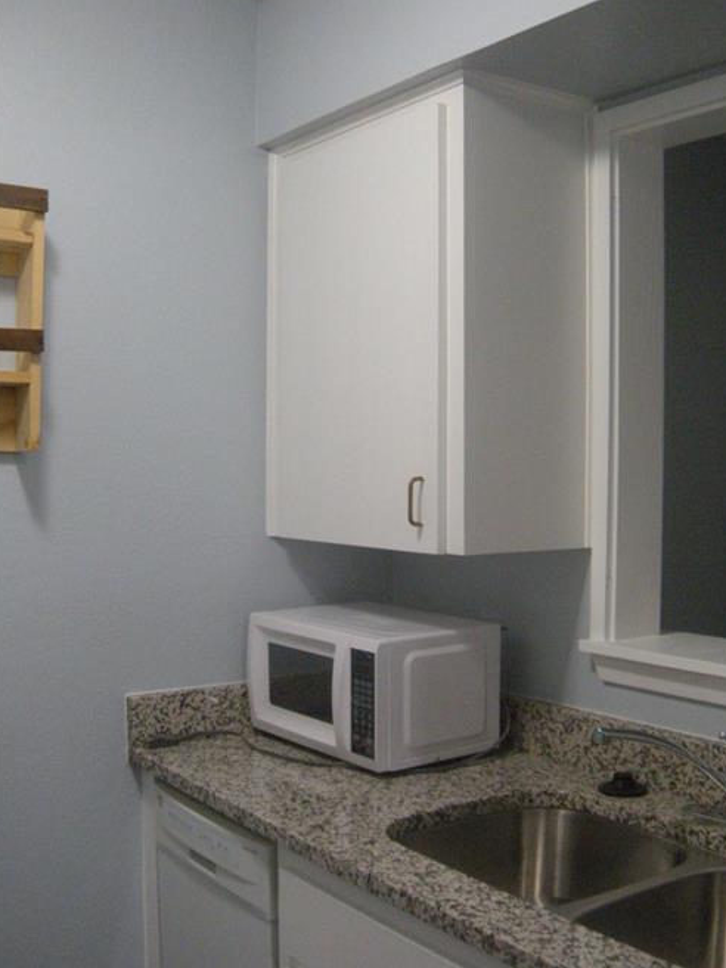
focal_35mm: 41
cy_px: 508
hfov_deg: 35.1
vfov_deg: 45.8
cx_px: 416
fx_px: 1147
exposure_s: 1/56.8
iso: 350
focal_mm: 5.9
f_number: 3.8
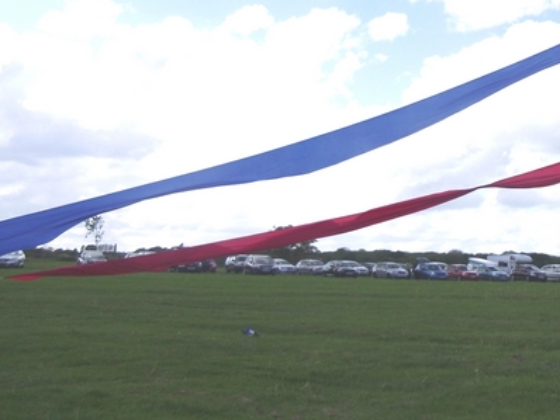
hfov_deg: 33.4
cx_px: 482
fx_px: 890
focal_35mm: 55
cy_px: 143
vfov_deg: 26.5
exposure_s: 1/224
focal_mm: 5.6
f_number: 9.5
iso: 80
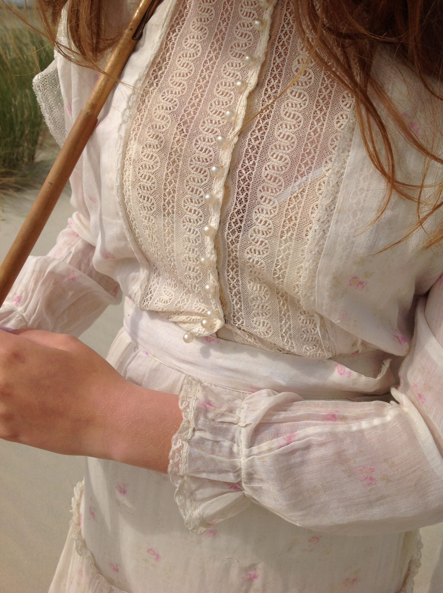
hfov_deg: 40.6
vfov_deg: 52.7
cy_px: 296
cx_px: 222
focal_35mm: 35
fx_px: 599
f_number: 2.4
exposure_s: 1/4329
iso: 50
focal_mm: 4.28
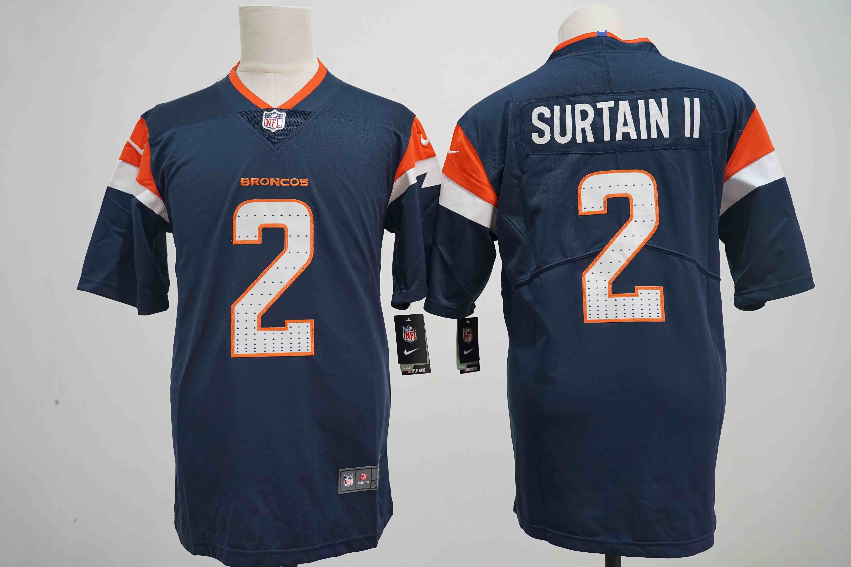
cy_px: 284
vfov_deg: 46.4
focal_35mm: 28
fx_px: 662
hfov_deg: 65.5
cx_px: 426
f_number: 4
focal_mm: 28
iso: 1600
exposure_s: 1/160
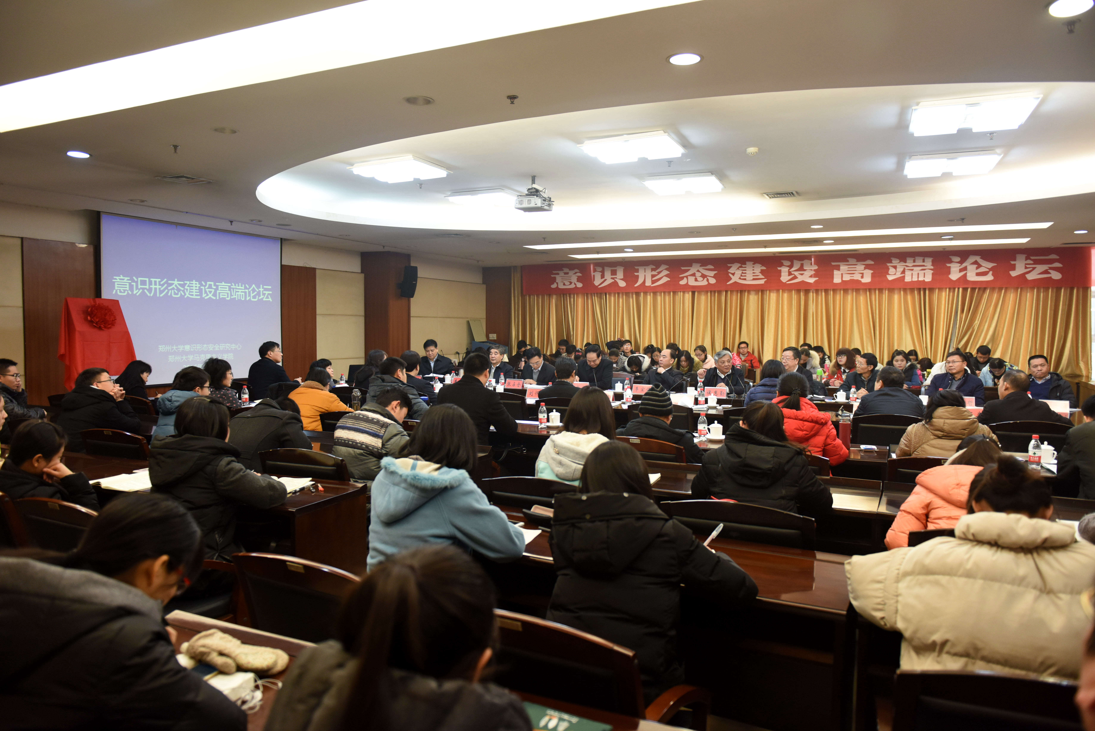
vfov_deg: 53.2
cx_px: 548
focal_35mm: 24
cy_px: 366
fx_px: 730
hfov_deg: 73.7
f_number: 3.2
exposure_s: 1/80
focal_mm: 24
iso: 1250
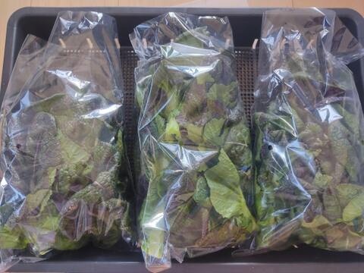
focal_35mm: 26
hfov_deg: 67.3
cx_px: 182
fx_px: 273
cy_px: 136
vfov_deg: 53.1
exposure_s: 1/33
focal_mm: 4.74
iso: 177
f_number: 1.79
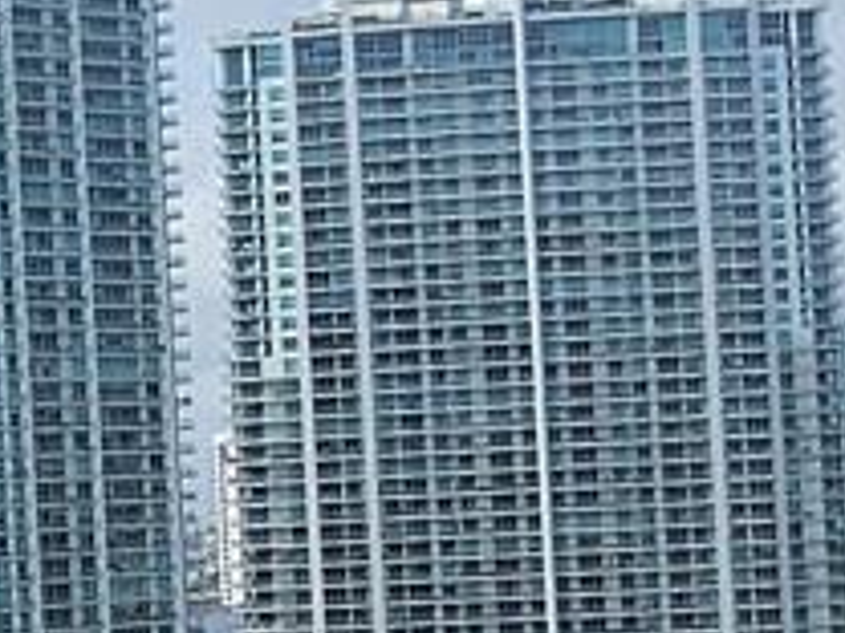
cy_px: 442
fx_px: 2441
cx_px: 199
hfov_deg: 19.5
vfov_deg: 14.8
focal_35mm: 100
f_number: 2.2
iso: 50
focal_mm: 2.2
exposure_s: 1/5386
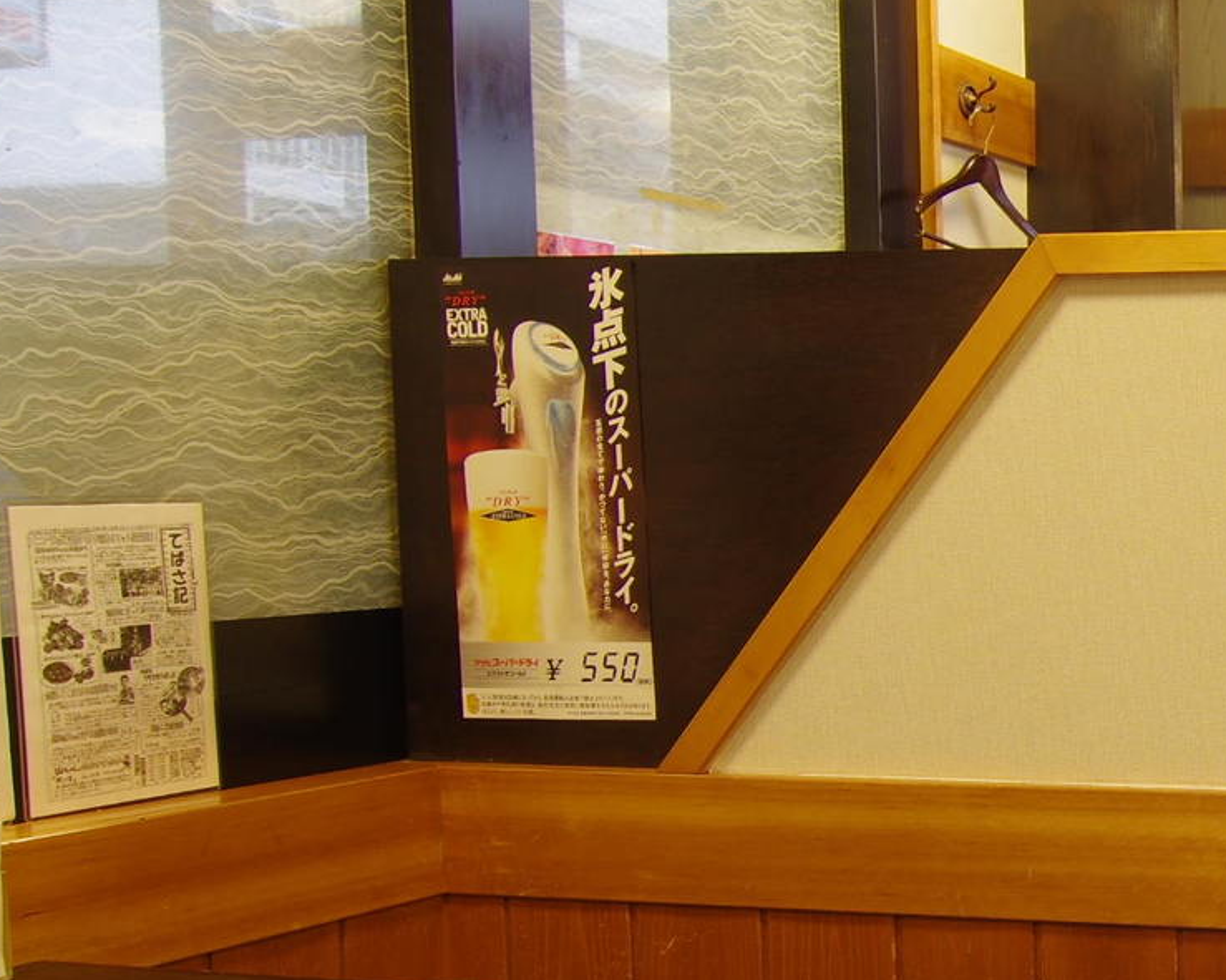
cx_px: 1670
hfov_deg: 27.7
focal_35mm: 54
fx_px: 1959
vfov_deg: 27.9
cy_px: 662
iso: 200
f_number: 7.1
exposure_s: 1/2
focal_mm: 12
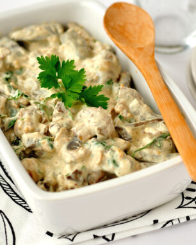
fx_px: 776
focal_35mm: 107
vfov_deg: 18.0
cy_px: 123
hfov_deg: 14.4
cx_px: 130
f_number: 3.5
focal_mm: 50
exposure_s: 1/100
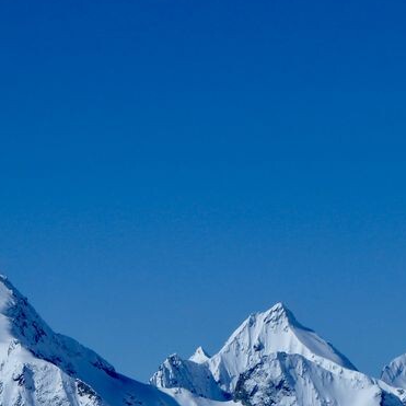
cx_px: 142
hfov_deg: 6.4
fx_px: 3609
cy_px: 338
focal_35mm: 272
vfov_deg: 6.4
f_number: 5.1
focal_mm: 20.6
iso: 80
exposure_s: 1/1600
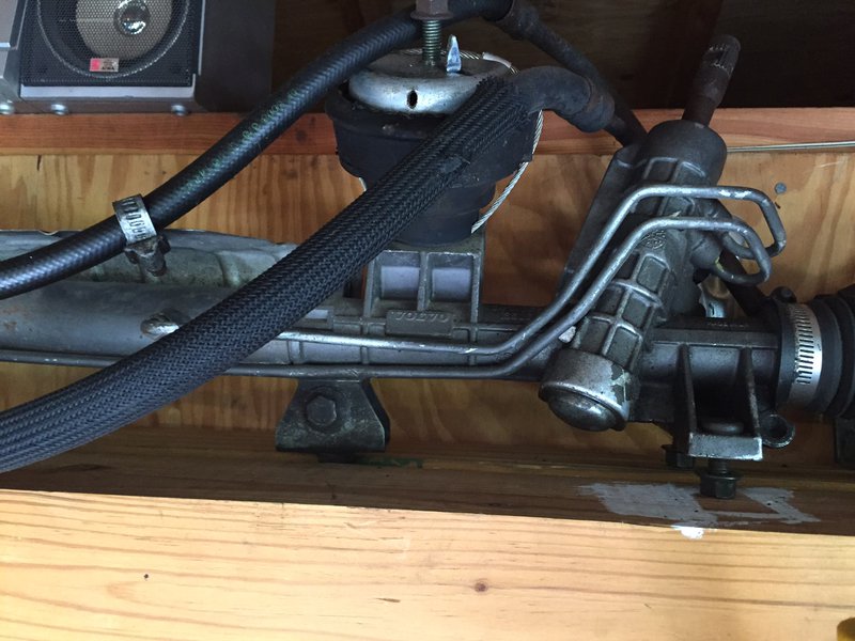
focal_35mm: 29
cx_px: 428
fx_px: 716
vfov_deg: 48.2
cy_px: 320
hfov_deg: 61.7
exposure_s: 1/17
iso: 250
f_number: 2.2
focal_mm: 4.15
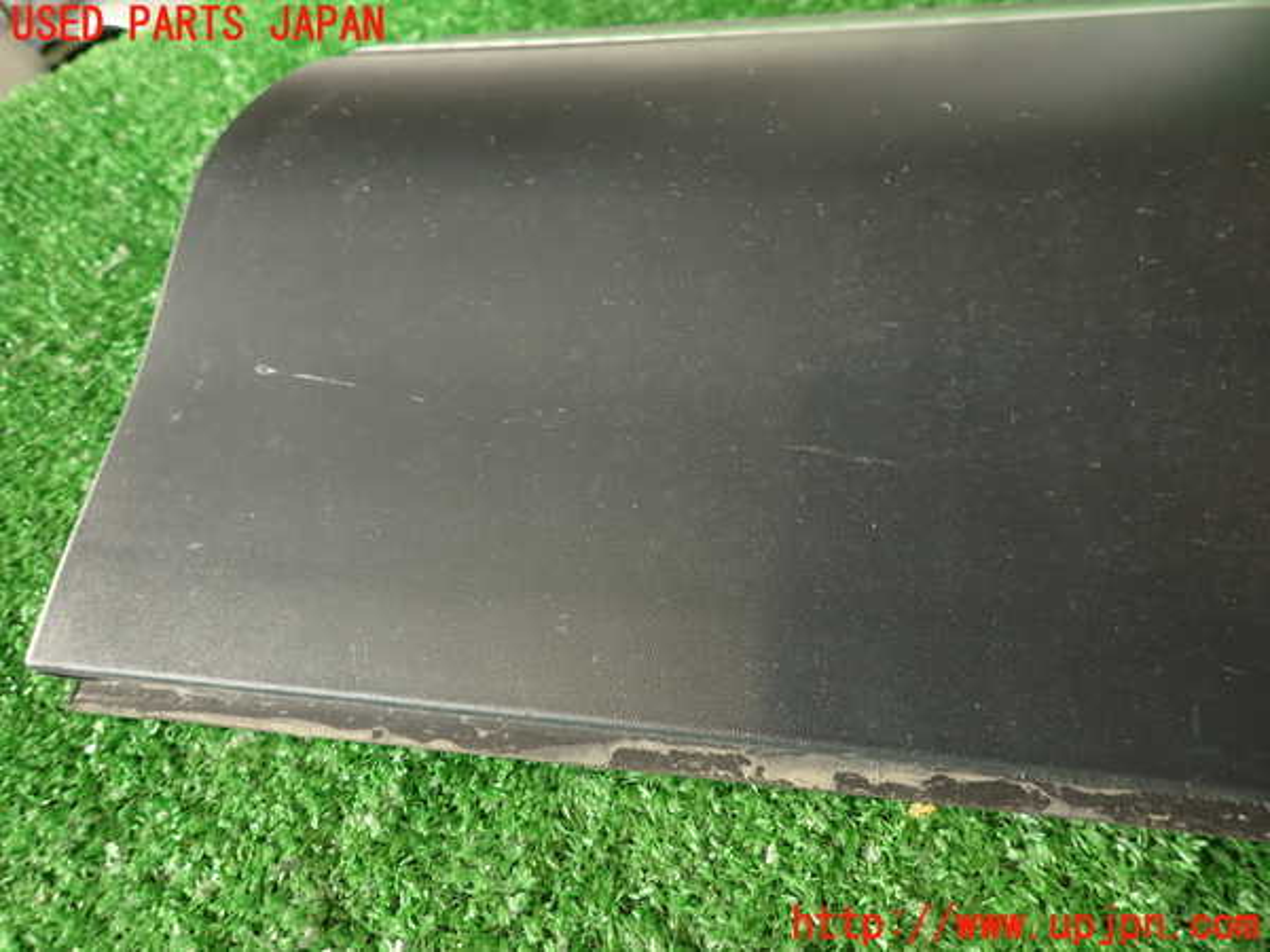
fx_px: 917
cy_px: 476
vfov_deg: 54.9
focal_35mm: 25
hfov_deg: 69.4
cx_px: 635
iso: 125
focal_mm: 4.5
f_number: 2
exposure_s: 1/60
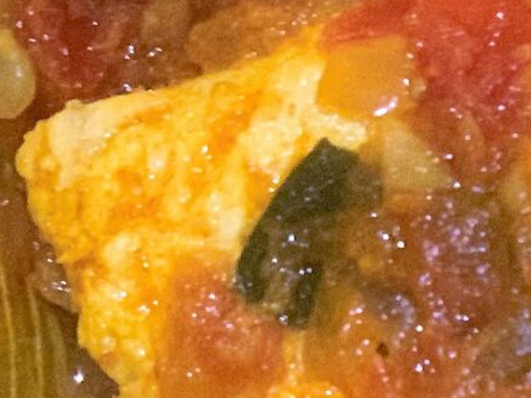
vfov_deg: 4.9
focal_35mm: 299
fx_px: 4588
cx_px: 807
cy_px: 574
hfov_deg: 6.5
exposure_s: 1/50
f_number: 2.4
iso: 250
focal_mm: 6
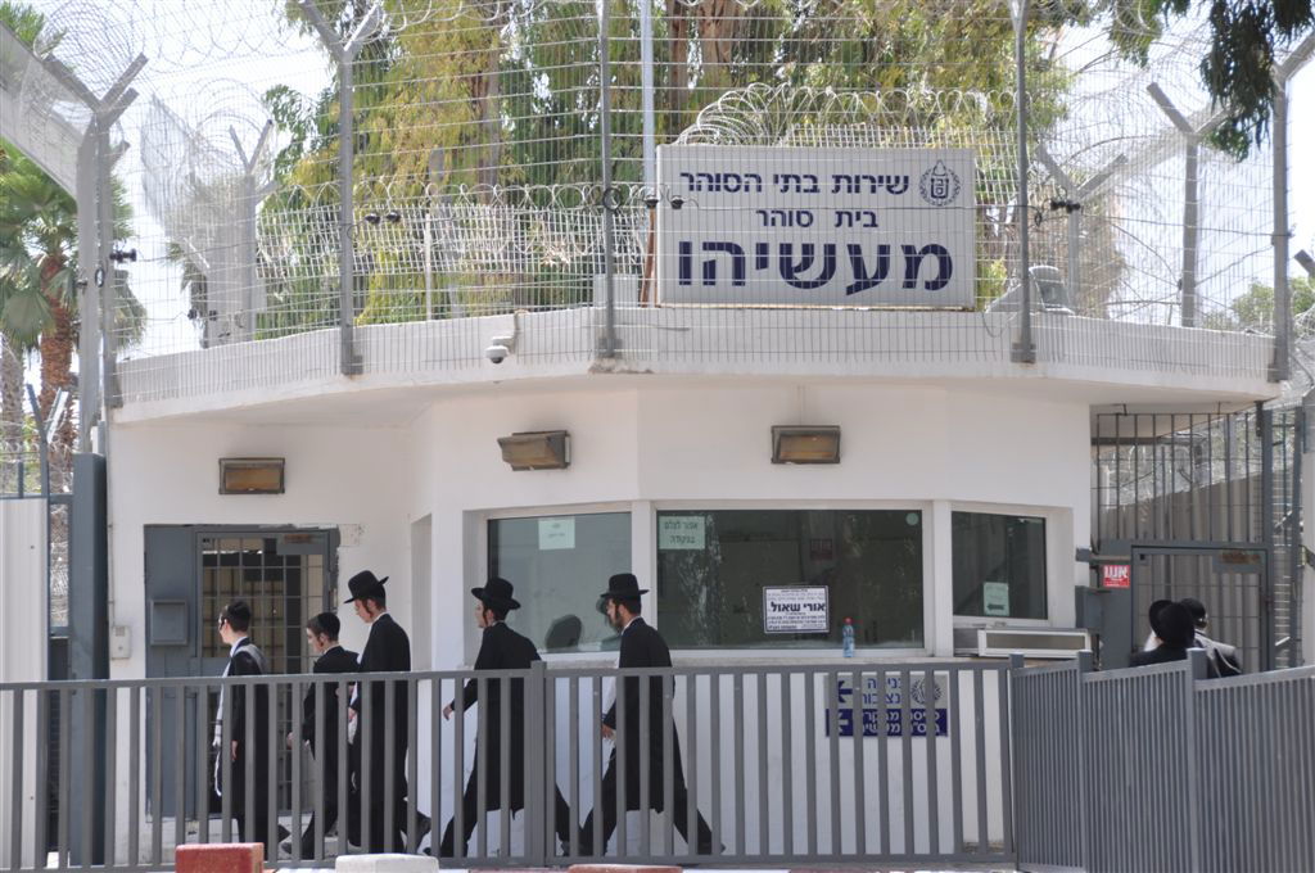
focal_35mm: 142
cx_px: 658
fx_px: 5199
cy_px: 436
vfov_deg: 9.6
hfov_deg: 14.4
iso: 200
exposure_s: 1/250
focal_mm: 95
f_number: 8
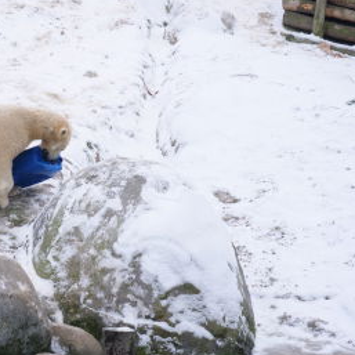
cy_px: 166
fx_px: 2146
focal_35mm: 185
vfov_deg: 9.5
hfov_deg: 9.4
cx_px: 29
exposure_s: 1/160
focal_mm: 54
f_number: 4
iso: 200
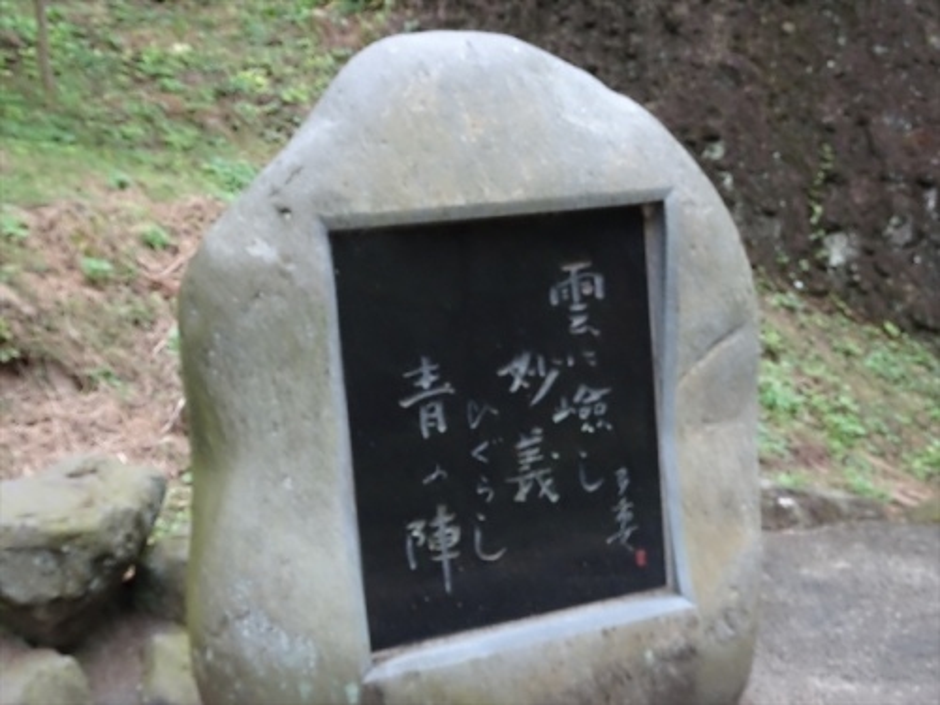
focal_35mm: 50
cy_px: 352
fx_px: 1358
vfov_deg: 29.1
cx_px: 470
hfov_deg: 38.2
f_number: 4.5
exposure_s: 1/25
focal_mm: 8.51
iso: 800
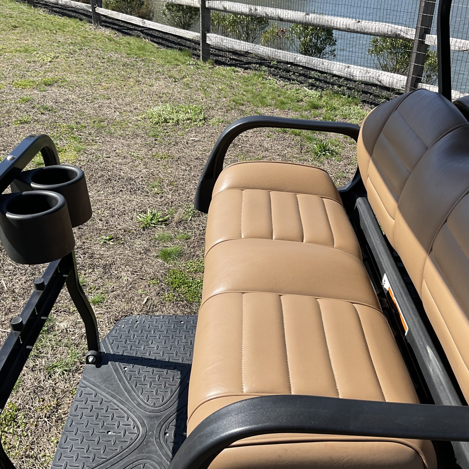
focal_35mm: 35
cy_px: 235
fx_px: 536
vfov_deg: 47.2
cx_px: 239
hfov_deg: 47.2
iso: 16
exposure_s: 1/1121
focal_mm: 3
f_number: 1.8
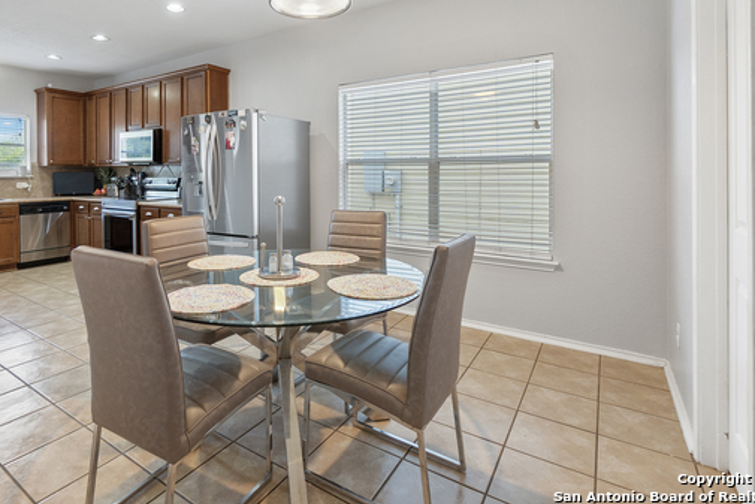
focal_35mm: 19
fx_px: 399
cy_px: 186
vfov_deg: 63.6
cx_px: 318
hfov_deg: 86.2
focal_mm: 10
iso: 320
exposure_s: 1/25
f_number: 6.3
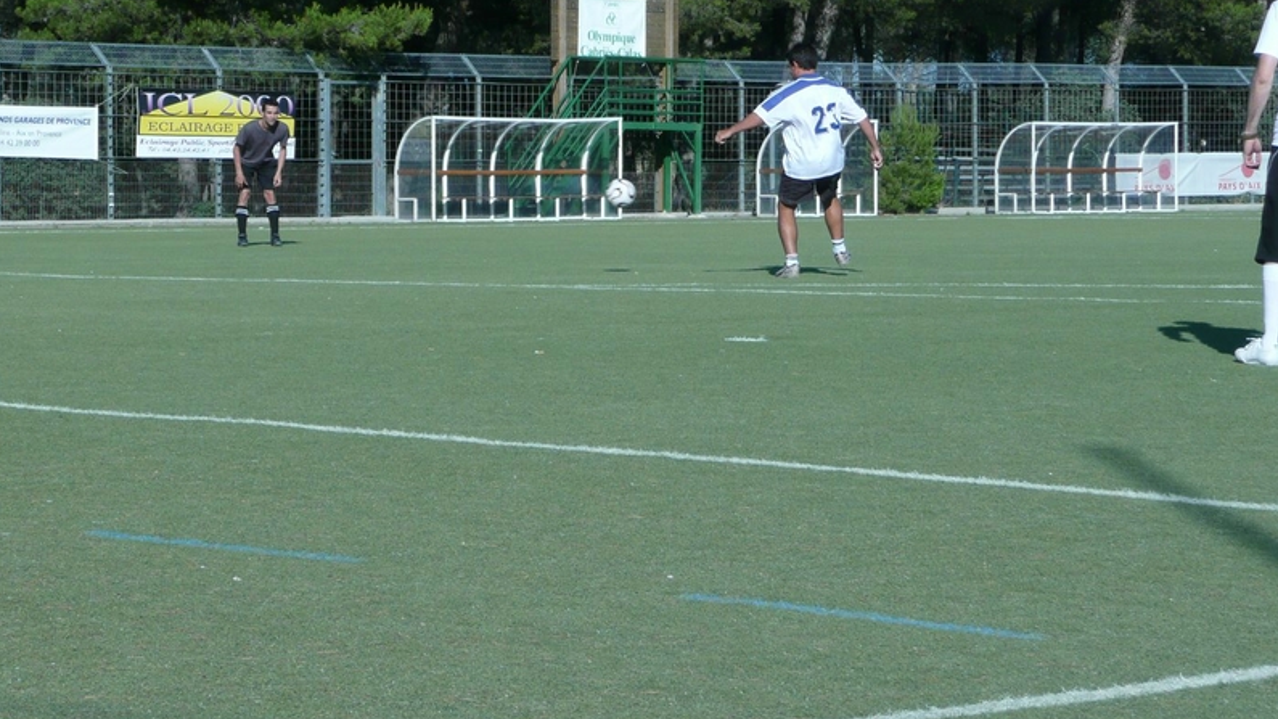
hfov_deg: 15.8
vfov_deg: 8.9
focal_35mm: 136
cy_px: 280
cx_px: 641
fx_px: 4608
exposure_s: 1/640
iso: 100
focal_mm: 16.9
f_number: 4.7
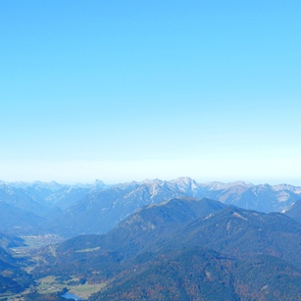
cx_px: 49
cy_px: 194
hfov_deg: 20.6
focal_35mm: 83
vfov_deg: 20.8
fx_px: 817
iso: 160
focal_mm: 8.2
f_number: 4.2
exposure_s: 1/800
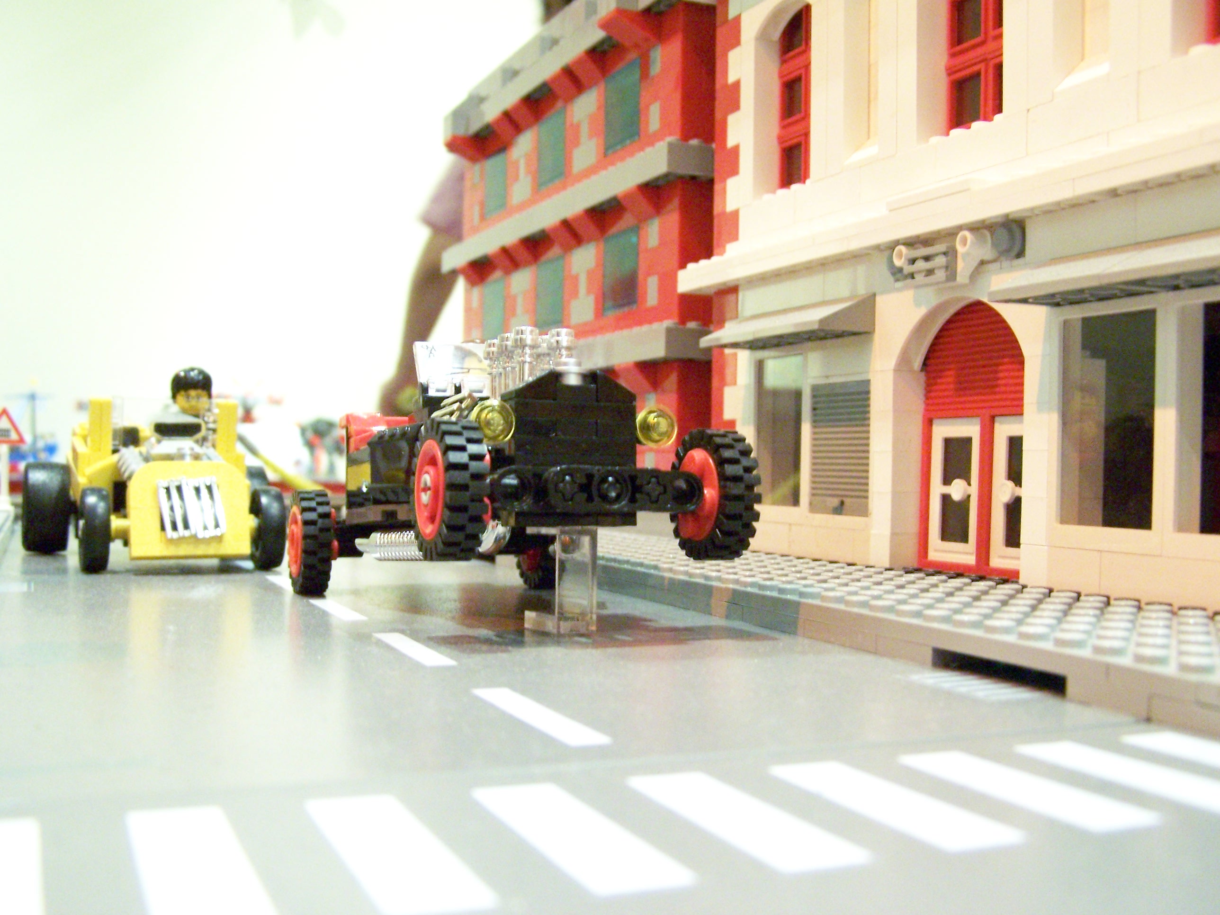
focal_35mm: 38
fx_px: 1339
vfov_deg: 37.7
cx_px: 610
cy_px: 458
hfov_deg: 49.0
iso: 400
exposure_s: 1/10
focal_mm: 6.3
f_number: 2.8
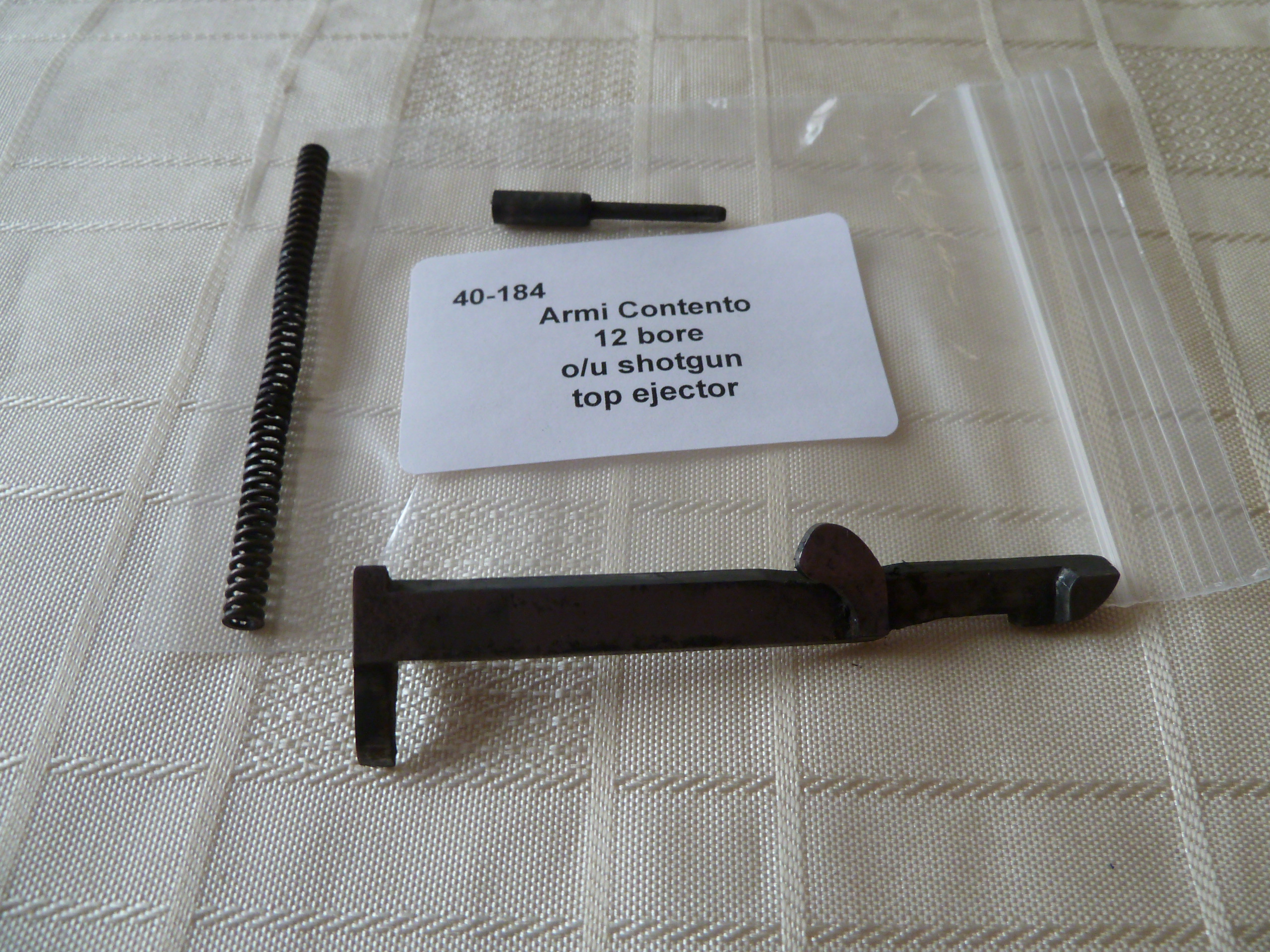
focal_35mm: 25
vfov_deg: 54.9
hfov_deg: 69.4
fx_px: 917
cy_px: 476
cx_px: 635
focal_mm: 4.1
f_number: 3.3
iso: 200
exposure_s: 1/30
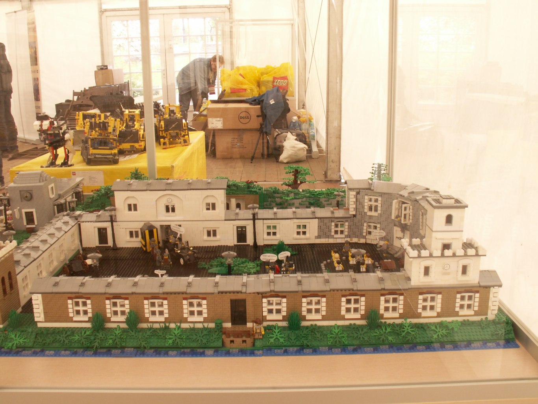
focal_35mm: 35
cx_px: 269
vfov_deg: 40.7
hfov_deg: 52.6
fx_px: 544
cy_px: 202
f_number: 8
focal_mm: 5.86
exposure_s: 1/13
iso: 50
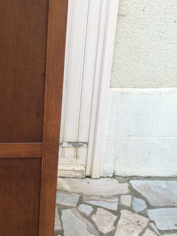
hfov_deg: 23.8
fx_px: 402
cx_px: 2
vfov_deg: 32.7
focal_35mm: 59
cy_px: 118
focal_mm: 4.15
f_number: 2.2
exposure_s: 1/100
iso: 40
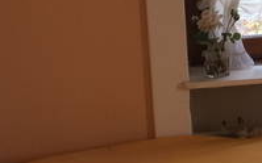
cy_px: 67
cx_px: 446
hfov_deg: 15.2
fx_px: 870
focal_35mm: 122
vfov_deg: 10.7
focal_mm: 4.15
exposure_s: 1/33
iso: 32
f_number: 2.2
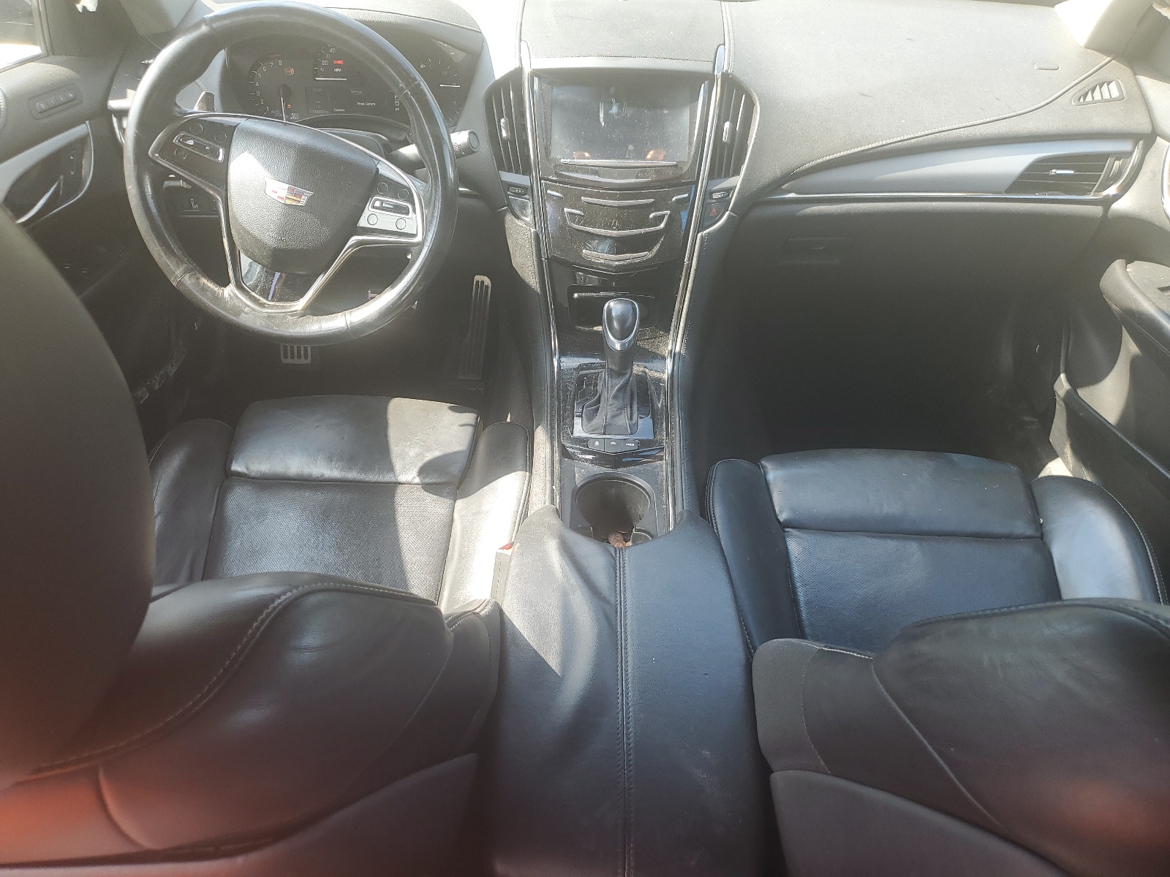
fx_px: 879
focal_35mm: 26
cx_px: 585
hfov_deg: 67.3
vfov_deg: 53.1
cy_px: 438
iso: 50
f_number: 1.5
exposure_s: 1/149
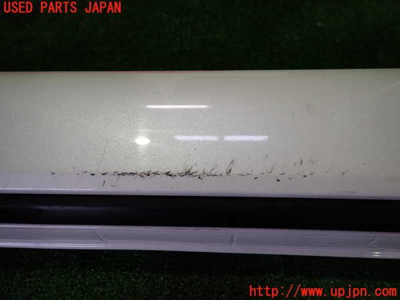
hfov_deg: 69.4
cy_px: 150
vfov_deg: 54.9
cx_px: 200
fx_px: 289
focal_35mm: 25
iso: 200
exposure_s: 1/60
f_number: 2
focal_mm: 4.5
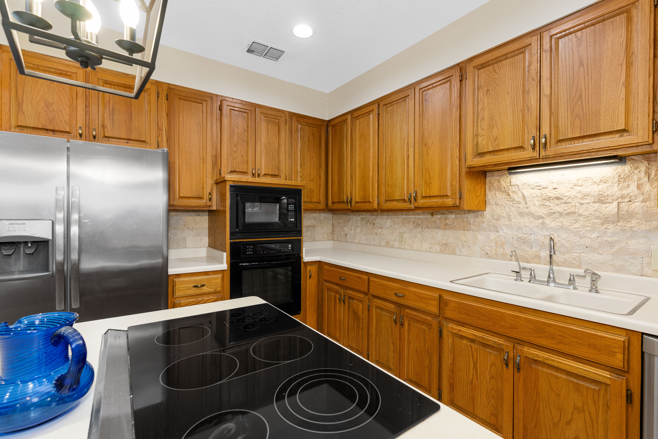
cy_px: 220
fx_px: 292
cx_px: 329
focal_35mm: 16
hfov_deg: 96.7
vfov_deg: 73.7
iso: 320
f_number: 7.1
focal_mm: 16
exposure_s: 1/1.67
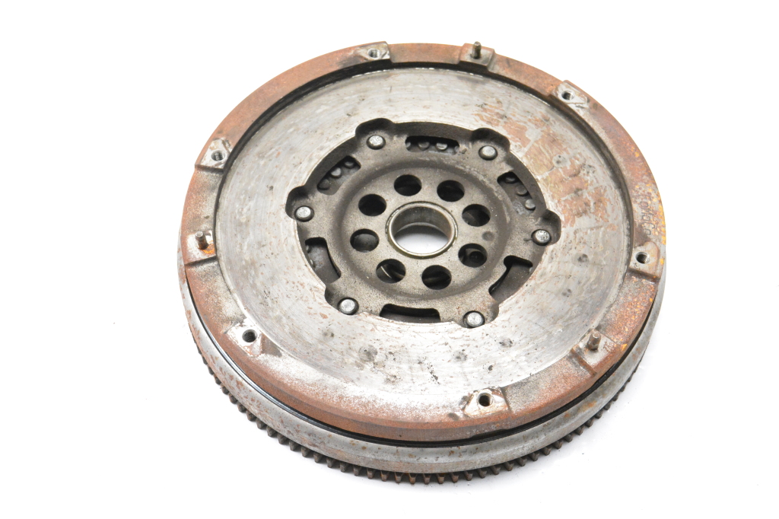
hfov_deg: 43.6
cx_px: 390
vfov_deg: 29.8
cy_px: 260
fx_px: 973
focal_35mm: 45
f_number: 9
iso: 6400
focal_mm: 30
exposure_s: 1/320
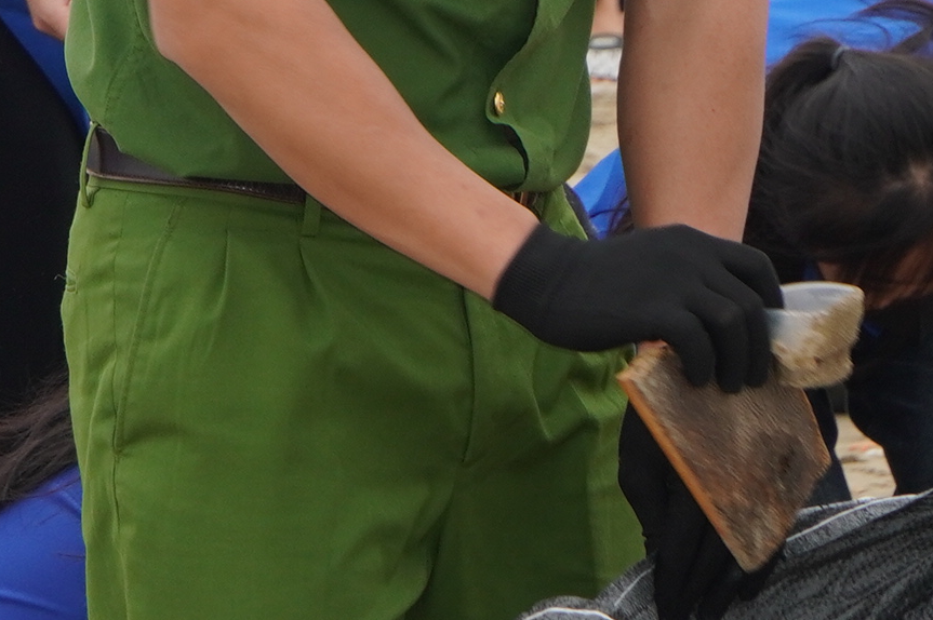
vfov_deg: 2.5
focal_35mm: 549
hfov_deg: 3.8
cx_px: -254
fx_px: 14210
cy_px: -353
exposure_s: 1/160
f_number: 9
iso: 250
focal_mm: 105
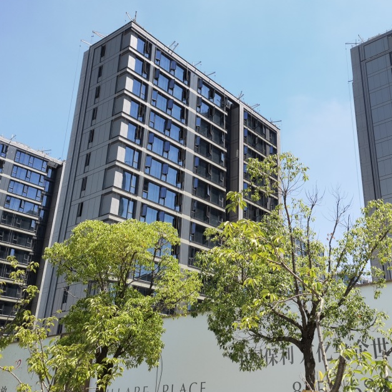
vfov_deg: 43.8
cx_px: 274
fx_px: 487
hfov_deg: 43.0
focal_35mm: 38
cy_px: 186
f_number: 1.9
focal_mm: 6.67
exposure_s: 1/2222
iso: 50
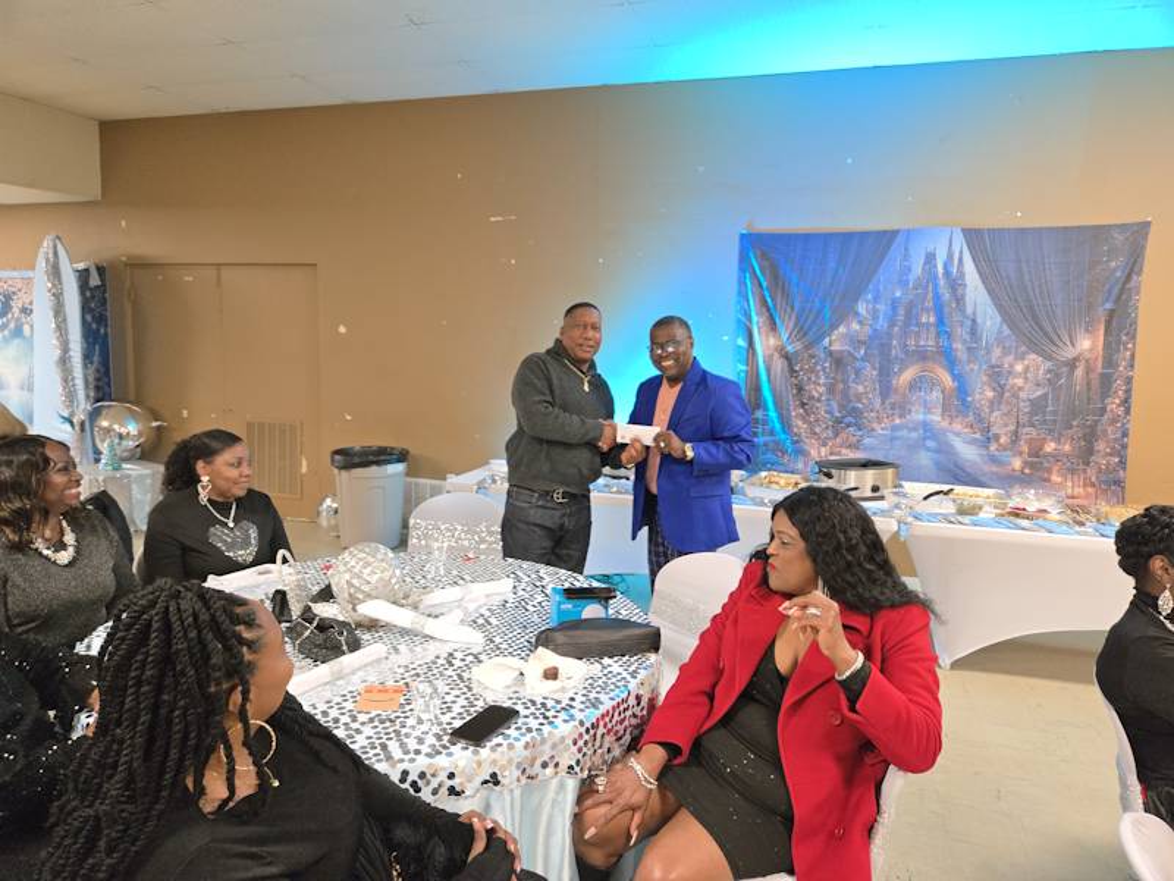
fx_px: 780
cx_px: 587
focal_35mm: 23
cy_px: 440
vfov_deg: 58.9
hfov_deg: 73.9
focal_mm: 5.4
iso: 800
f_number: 1.8
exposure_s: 1/120
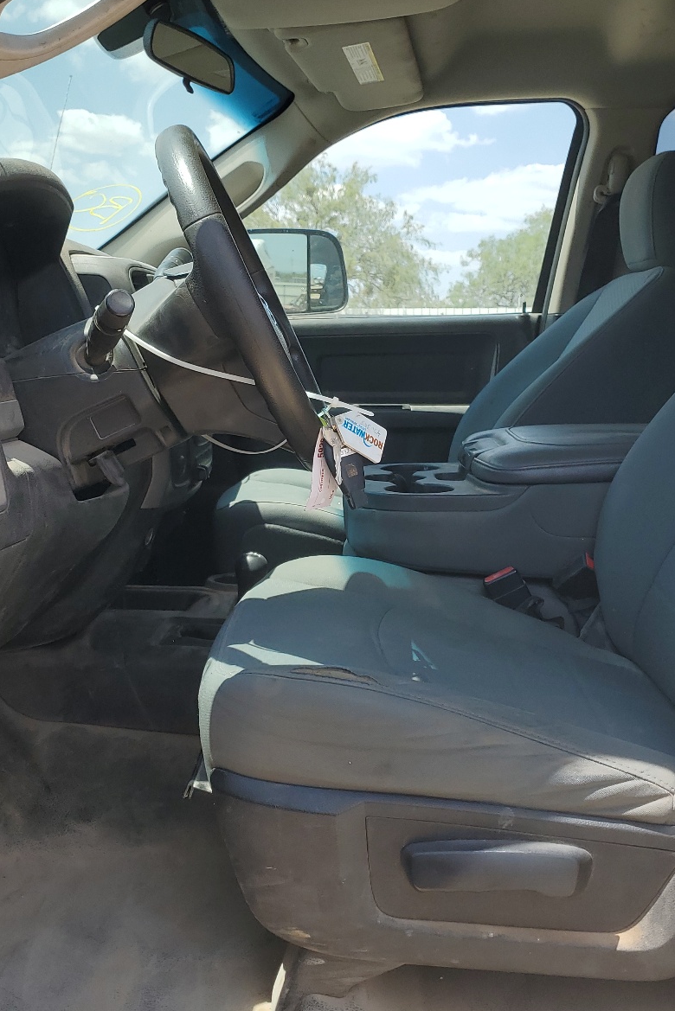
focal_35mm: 37
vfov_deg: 51.9
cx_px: 358
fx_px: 1040
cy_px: 513
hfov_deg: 35.9
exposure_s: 1/1667
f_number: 1.5
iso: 50
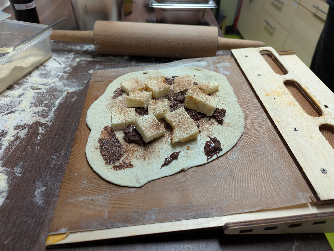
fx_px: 232
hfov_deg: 71.5
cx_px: 167
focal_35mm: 24
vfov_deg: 56.9
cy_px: 126
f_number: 1.85
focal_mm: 6.81
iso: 77
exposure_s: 1/31.4
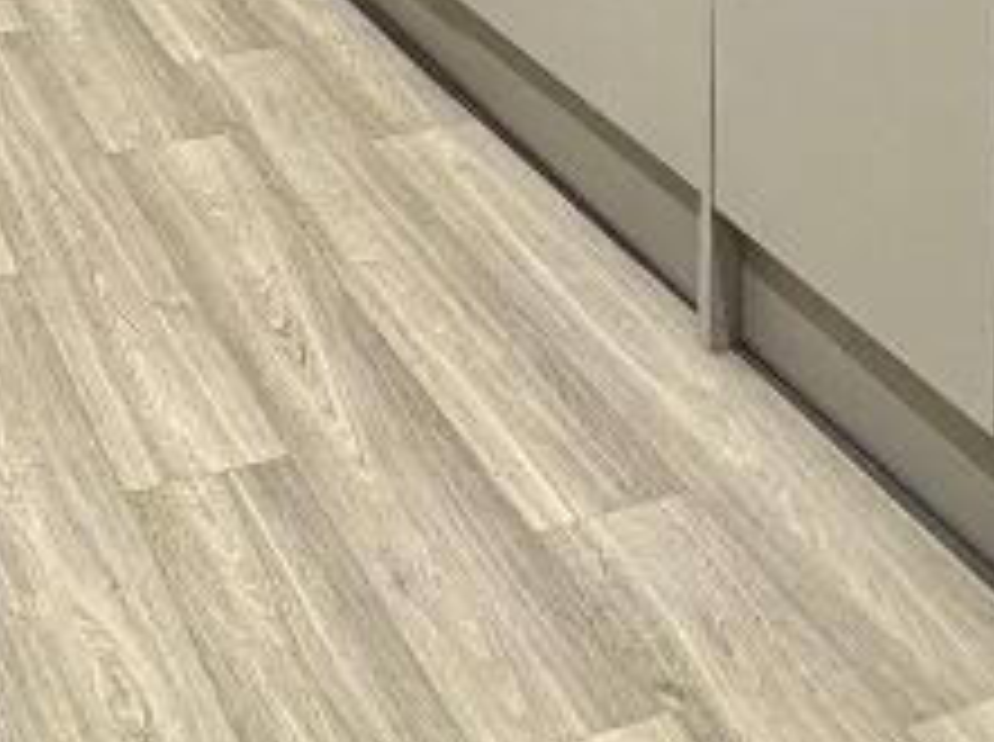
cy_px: -746
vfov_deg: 16.8
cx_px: 225
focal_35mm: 65
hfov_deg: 29.3
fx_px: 1863
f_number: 2.2
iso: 400
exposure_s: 1/100
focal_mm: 2.22
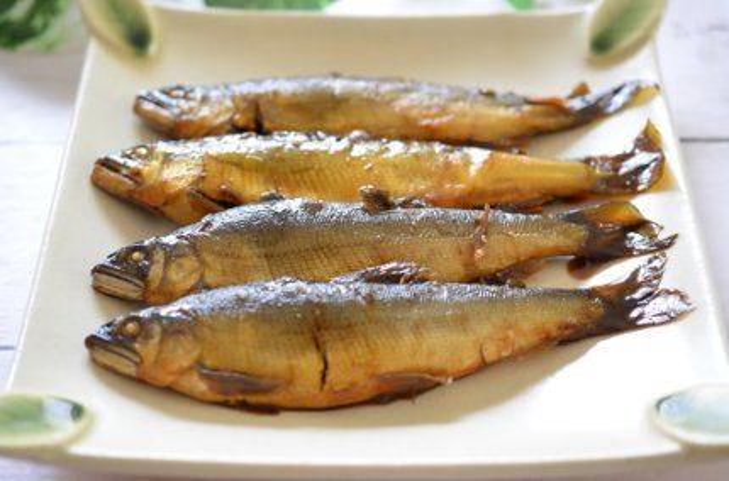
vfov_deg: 22.5
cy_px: 240
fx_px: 1211
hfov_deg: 33.5
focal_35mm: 60
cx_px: 364
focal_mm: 40
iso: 1600
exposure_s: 1/15
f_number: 3
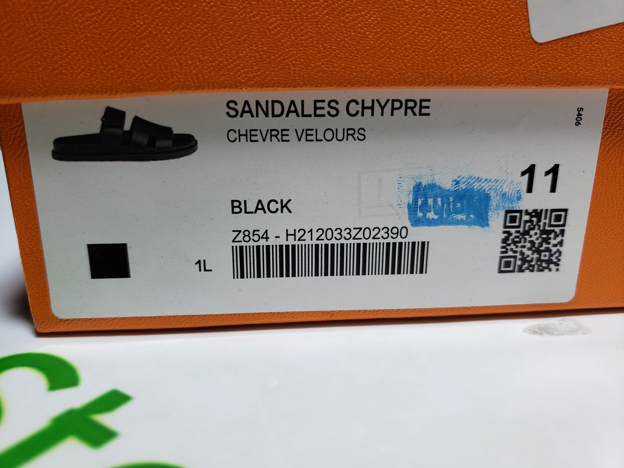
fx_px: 469
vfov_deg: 53.1
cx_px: 312
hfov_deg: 67.3
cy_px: 234
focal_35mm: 26
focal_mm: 4.3
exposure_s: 1/261
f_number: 1.5
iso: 50
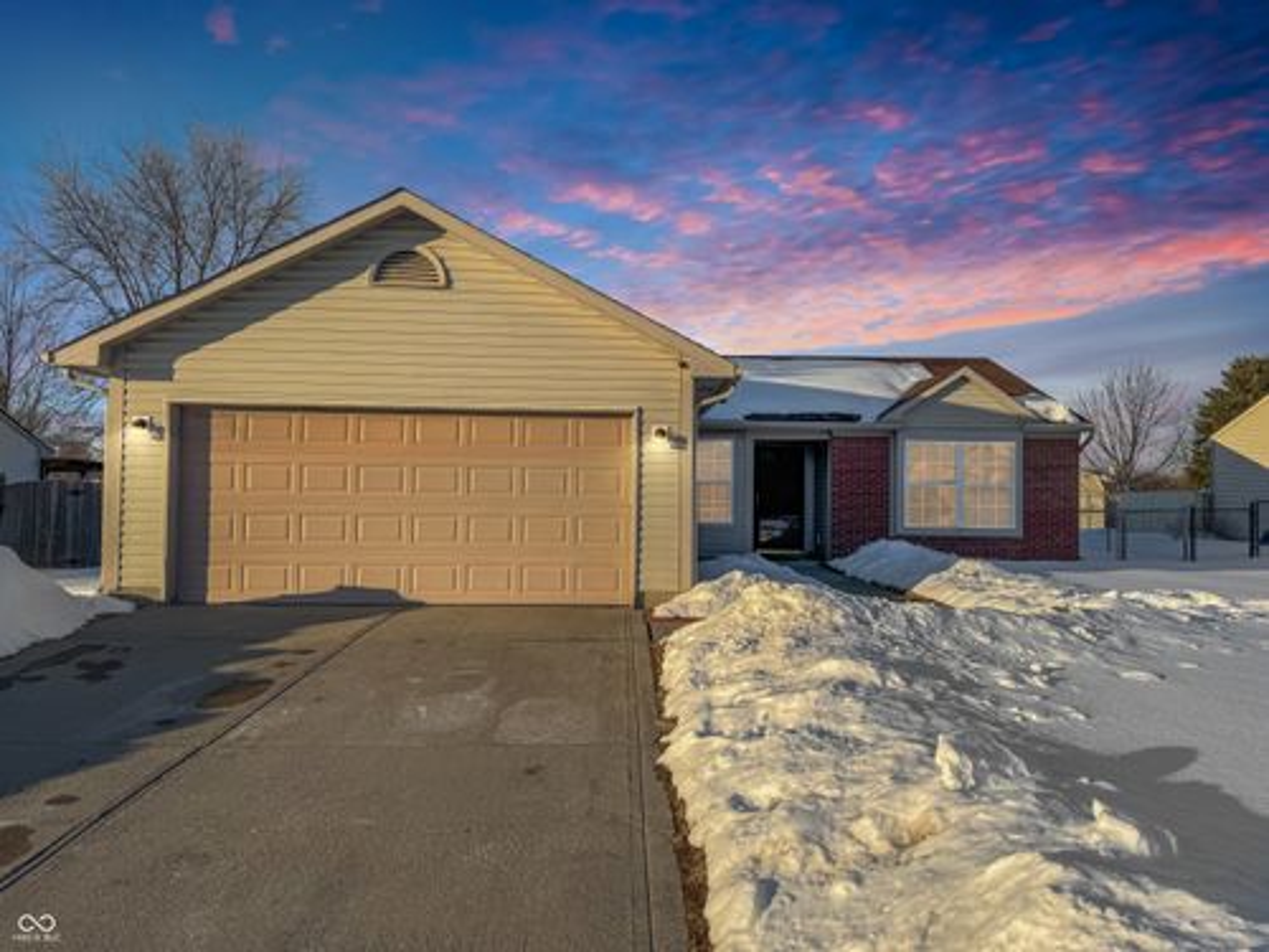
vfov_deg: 56.8
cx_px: 634
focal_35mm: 24
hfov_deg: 71.6
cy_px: 476
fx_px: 880
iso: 80
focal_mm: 6.76
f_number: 1.8
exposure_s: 1/4600
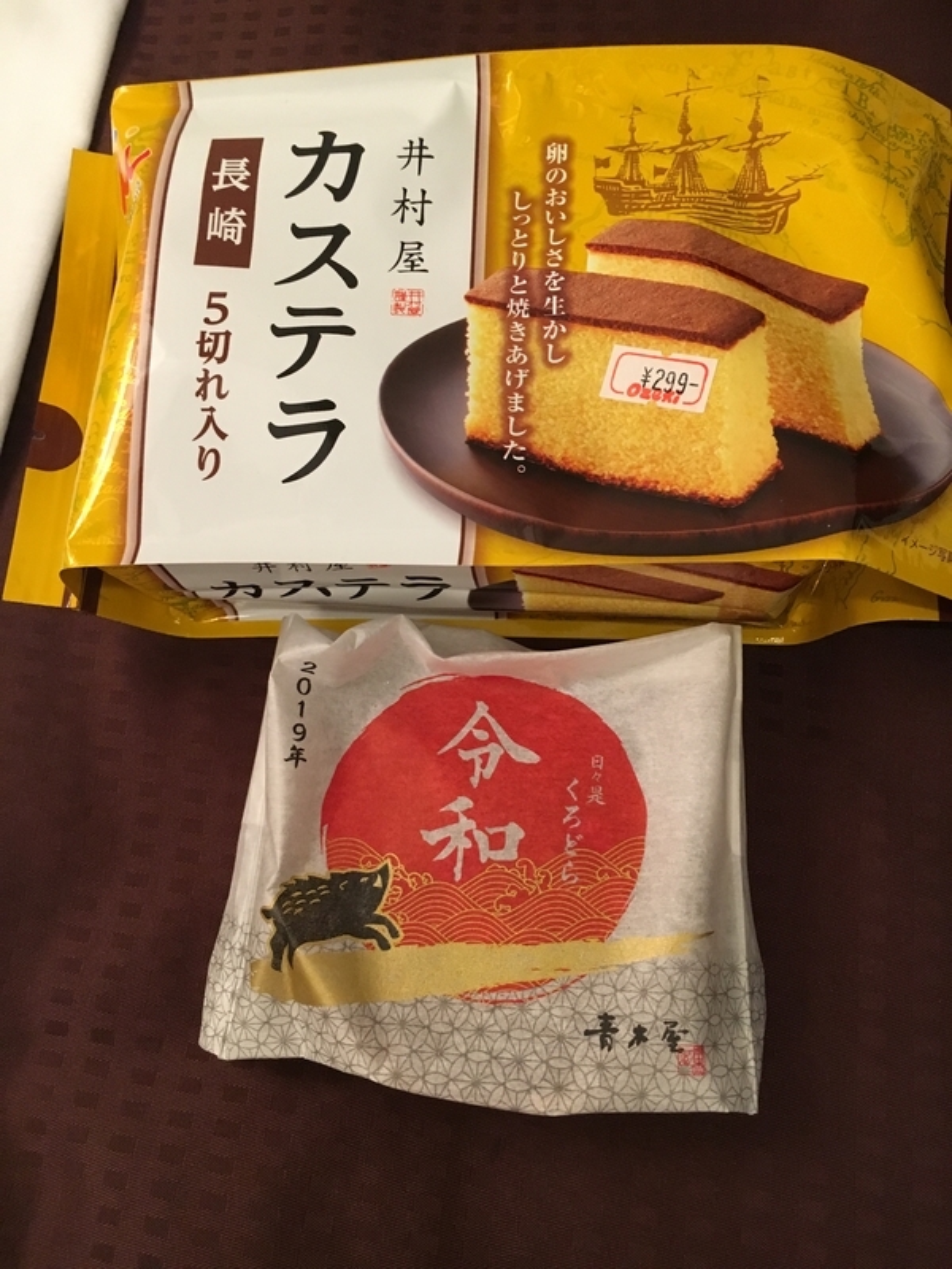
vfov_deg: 61.7
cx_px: 476
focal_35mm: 29
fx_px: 1063
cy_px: 634
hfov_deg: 48.2
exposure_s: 1/30
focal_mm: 4.15
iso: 200
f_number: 2.2
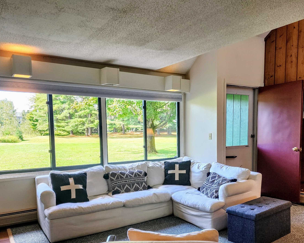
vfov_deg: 46.8
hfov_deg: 57.0
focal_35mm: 31
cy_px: 148
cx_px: 171
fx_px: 279
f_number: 1.8
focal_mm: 6.4
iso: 125
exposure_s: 1/120
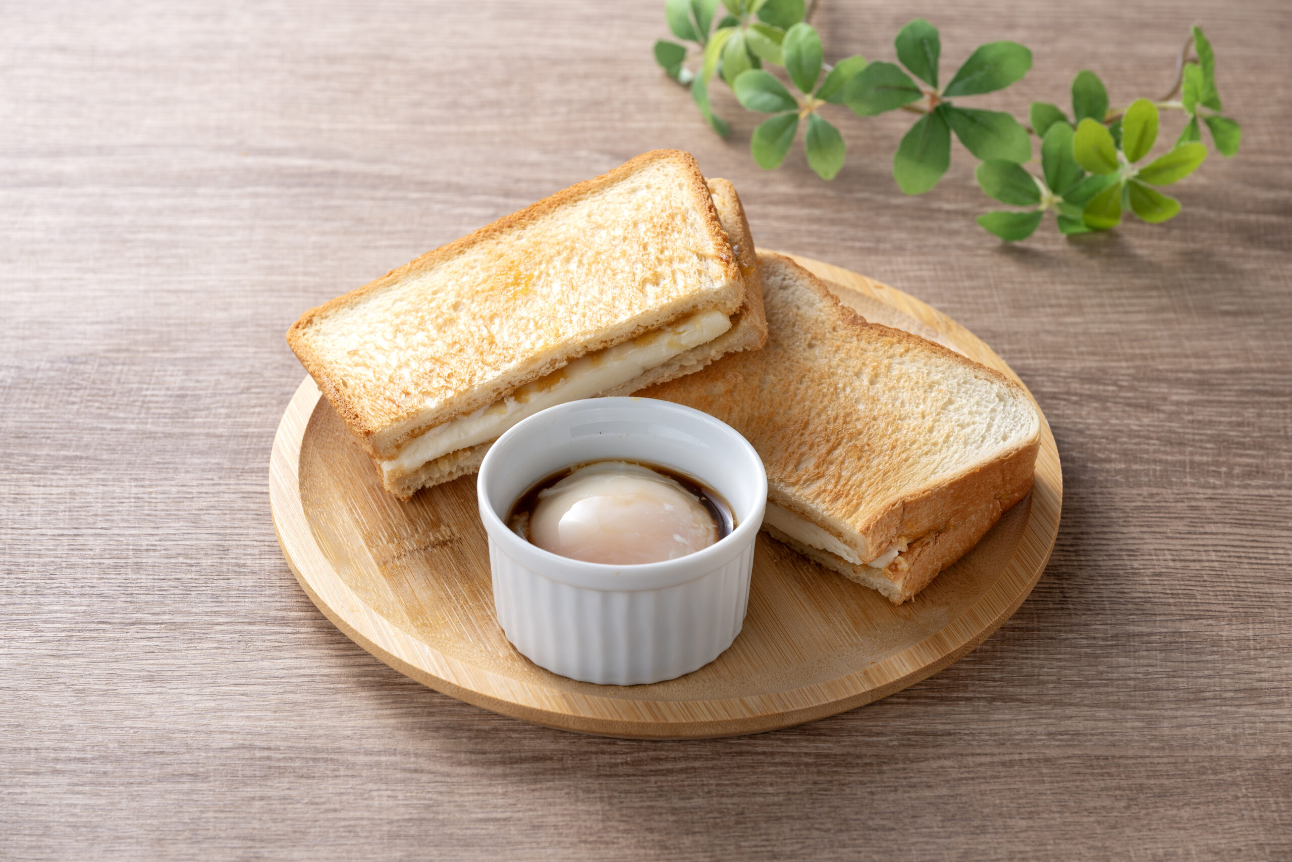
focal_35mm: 105
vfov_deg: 13.0
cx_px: 646
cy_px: 431
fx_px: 3768
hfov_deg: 19.5
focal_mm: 105
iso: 125
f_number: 10
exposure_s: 1/200
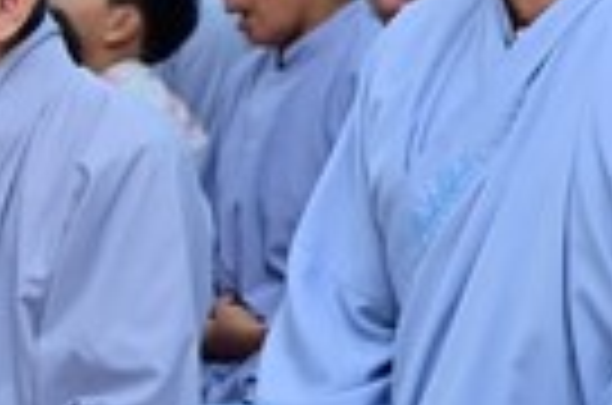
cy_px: 34
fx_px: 3579
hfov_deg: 9.2
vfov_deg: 6.5
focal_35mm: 211
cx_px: 1238
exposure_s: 1/125
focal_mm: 44
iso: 800
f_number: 5
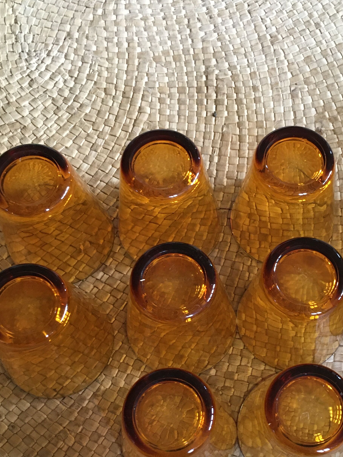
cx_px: 233
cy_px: 306
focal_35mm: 48
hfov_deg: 30.0
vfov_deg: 39.2
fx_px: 634
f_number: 2.2
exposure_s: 1/33
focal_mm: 4.15
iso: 200
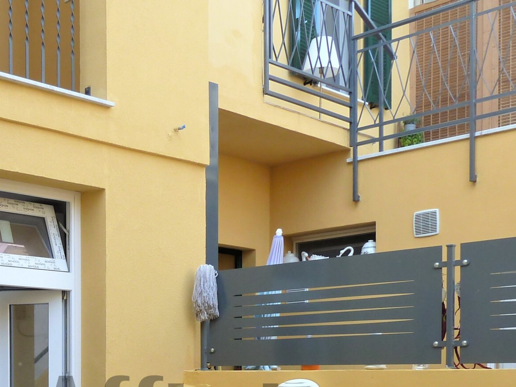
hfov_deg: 32.1
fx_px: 820
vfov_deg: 24.9
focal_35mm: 55
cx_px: -5
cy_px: 413
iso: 80
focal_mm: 4.1
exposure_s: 1/100
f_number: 3.3
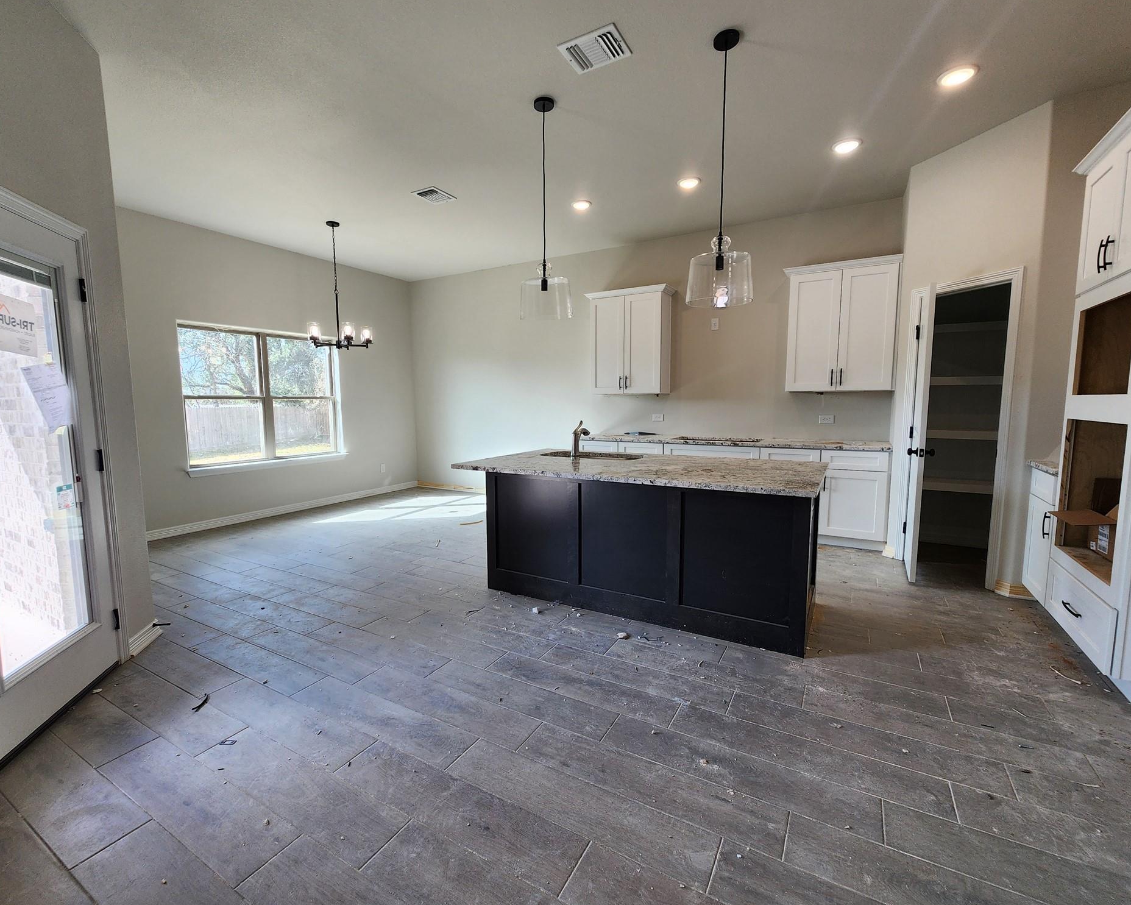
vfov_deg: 88.0
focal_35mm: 14
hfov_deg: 100.7
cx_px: 561
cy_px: 461
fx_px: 469
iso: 64
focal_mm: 2.2
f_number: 2.2
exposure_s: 1/120
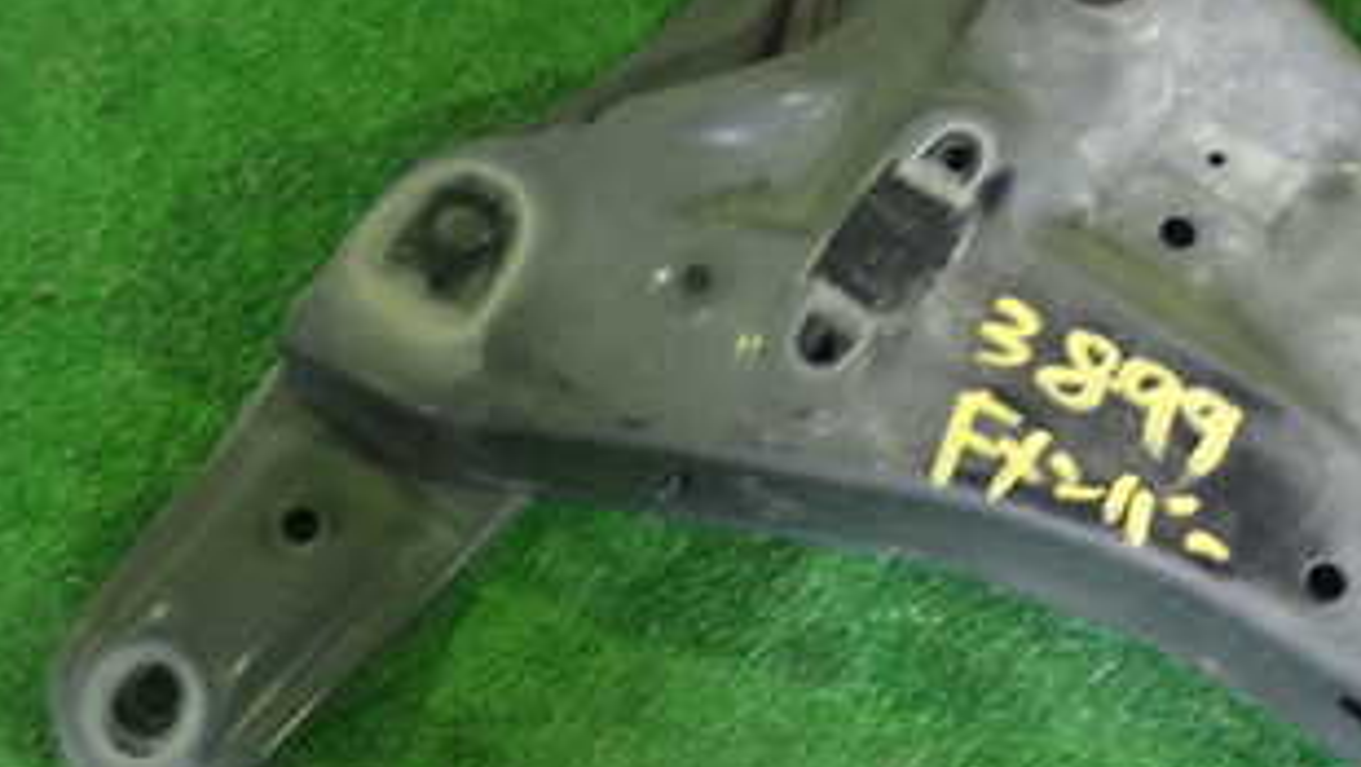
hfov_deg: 22.8
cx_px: 929
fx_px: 3357
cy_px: -48
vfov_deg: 12.8
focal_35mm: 93
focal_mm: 7.84
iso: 800
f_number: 2.9
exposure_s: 1/15
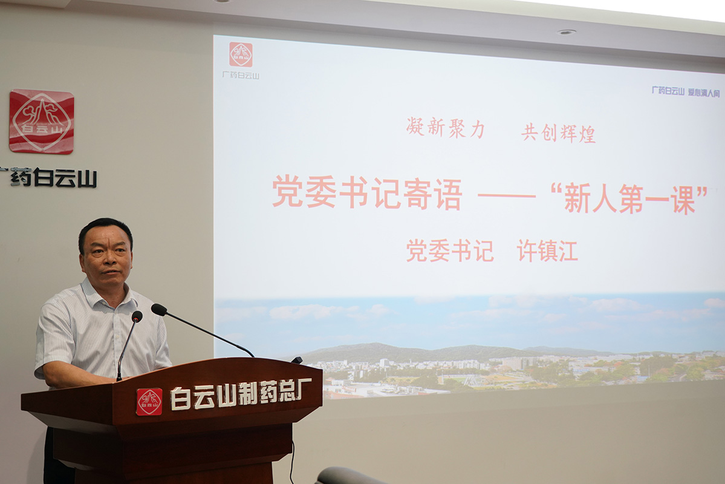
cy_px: 242
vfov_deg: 24.6
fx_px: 1108
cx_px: 362
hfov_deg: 36.2
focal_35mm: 55
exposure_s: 1/60
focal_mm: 55
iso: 1250
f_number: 5
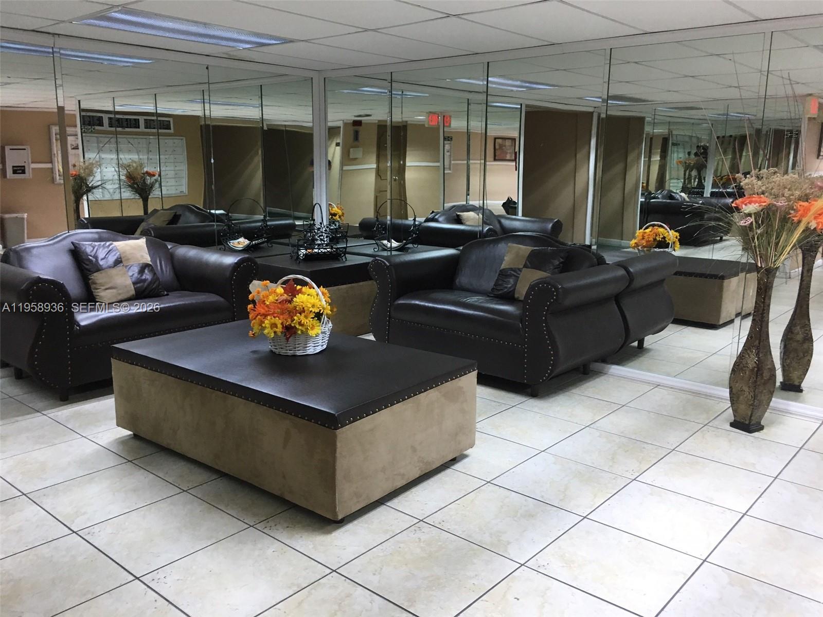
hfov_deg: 61.7
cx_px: 412
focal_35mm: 29
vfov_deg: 48.2
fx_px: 689
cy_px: 308
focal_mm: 4.15
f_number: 2.2
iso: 100
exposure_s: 1/30
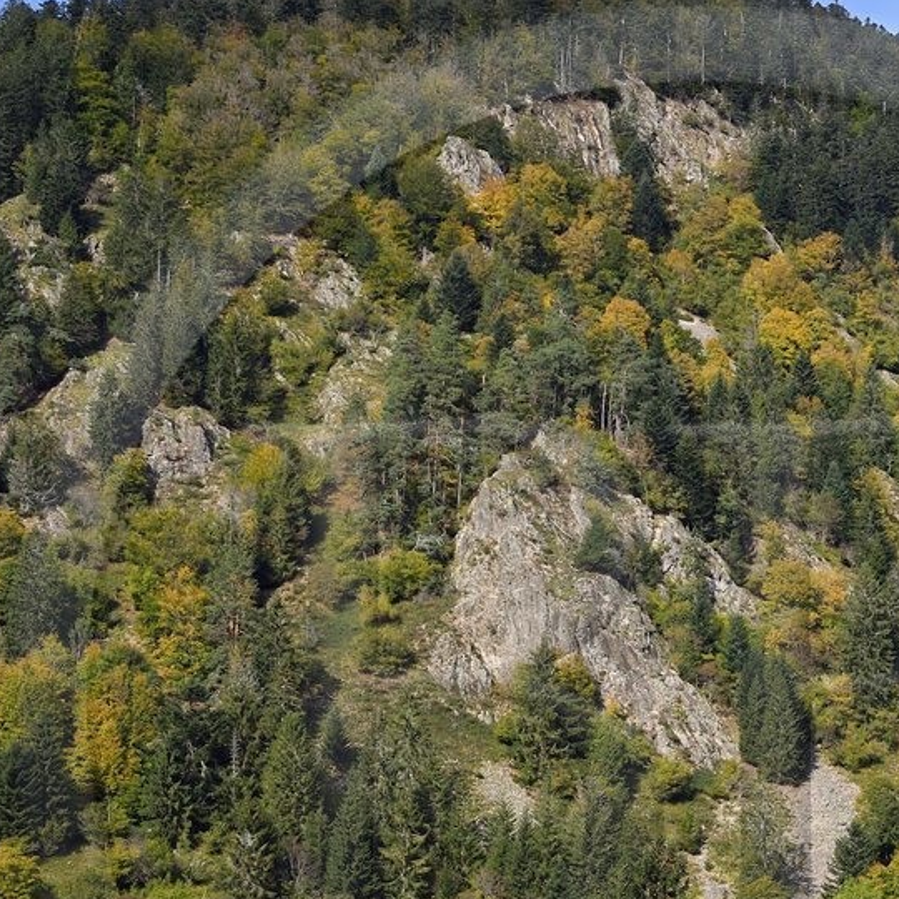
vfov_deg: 22.0
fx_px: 2292
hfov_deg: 21.9
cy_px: 697
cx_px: 699
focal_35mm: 78
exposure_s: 1/640
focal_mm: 31
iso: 200
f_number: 8
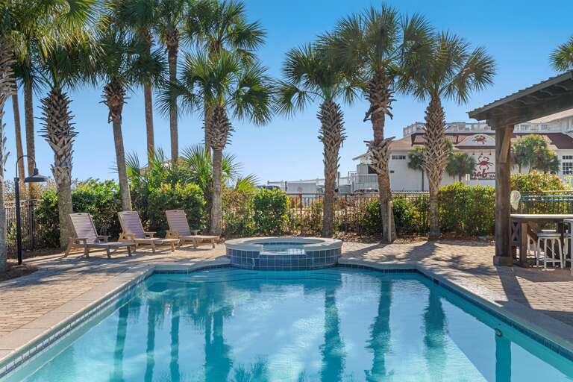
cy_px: 191
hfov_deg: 53.1
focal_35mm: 36
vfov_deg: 36.9
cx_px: 286
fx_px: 573
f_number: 10
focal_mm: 24
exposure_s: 1/80
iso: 100
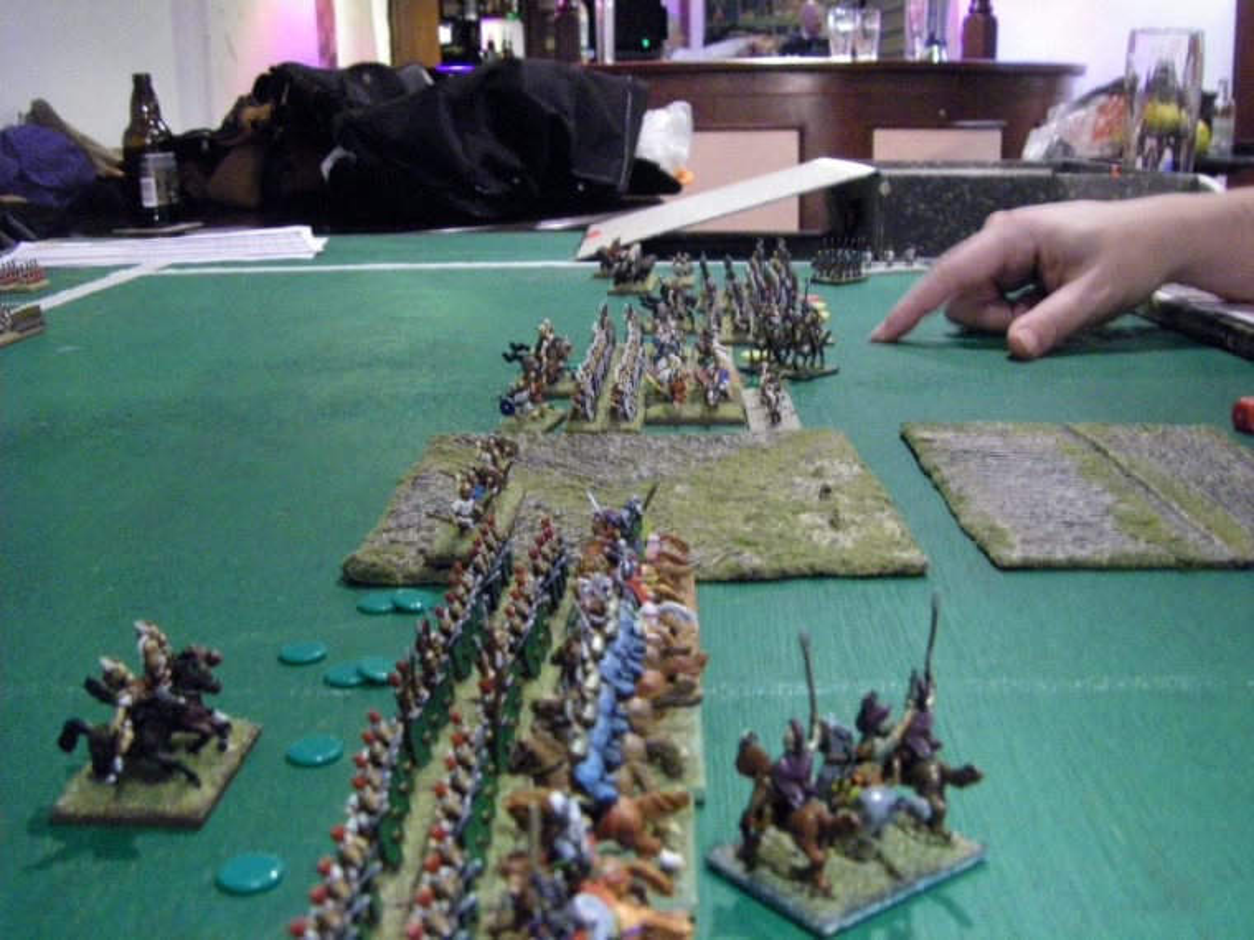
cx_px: 627
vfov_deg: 37.7
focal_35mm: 38
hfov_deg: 49.0
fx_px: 1377
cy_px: 470
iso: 800
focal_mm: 6.3
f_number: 3.5
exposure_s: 1/4
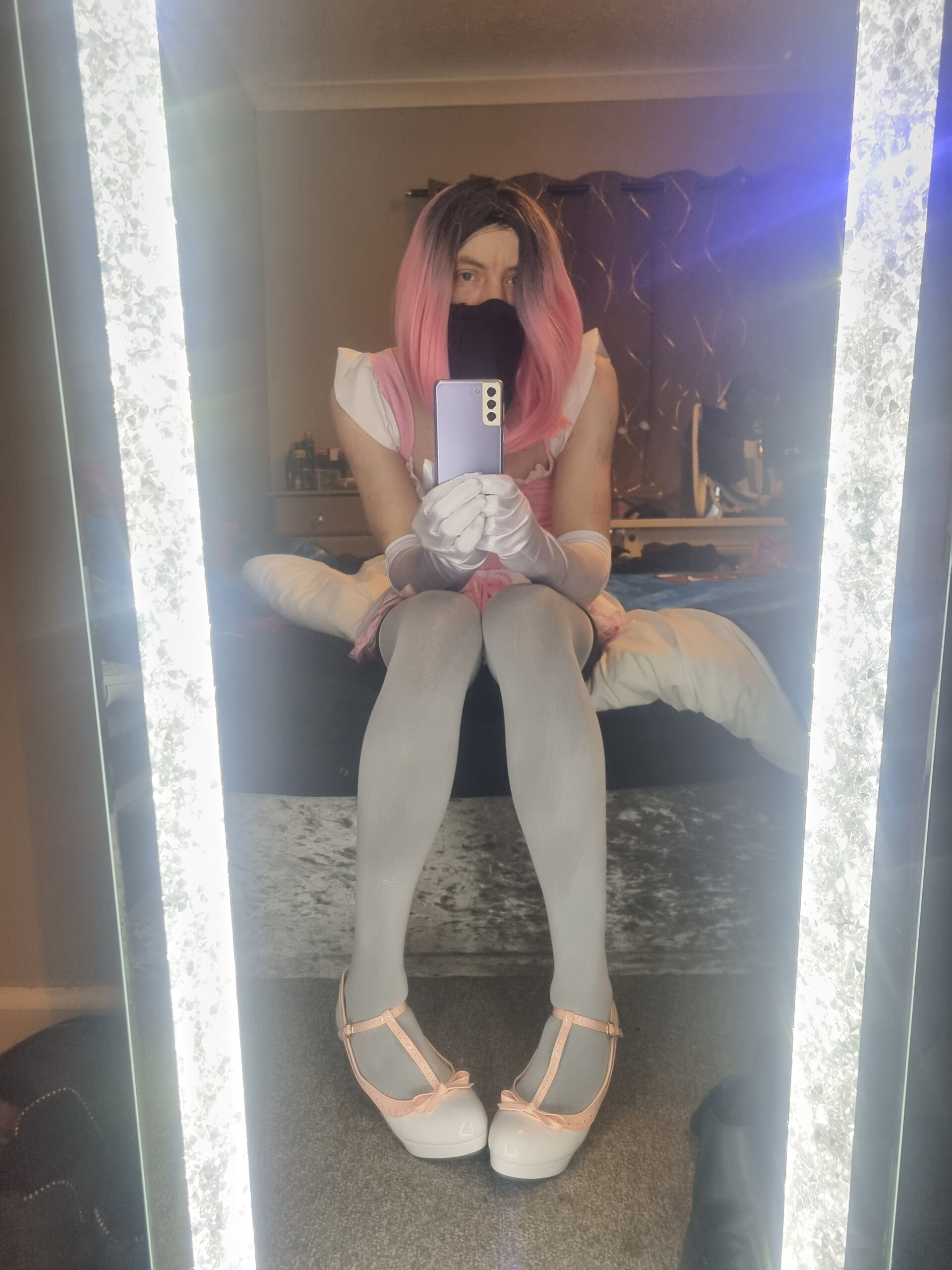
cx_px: 476
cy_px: 635
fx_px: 953
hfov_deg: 53.1
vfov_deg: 67.3
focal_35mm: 26
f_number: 1.8
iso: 500
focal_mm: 5.4
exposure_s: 1/50
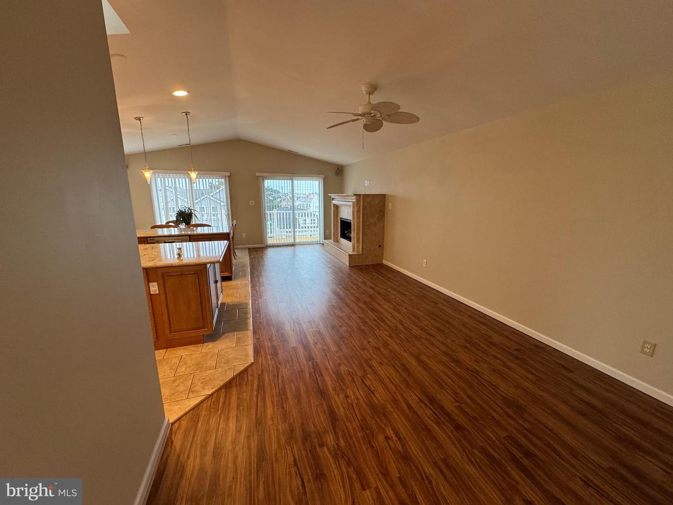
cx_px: 336
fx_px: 272
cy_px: 252
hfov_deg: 102.1
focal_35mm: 14
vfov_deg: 85.7
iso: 250
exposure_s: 1/60
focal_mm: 2.22
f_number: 2.2
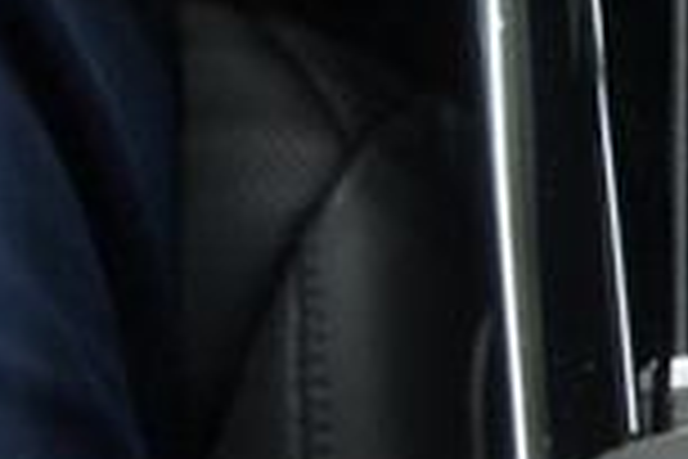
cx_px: 1421
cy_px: -315
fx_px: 2159
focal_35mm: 113
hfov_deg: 14.6
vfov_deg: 11.4
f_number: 3.5
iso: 1600
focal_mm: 18
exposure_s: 1/15
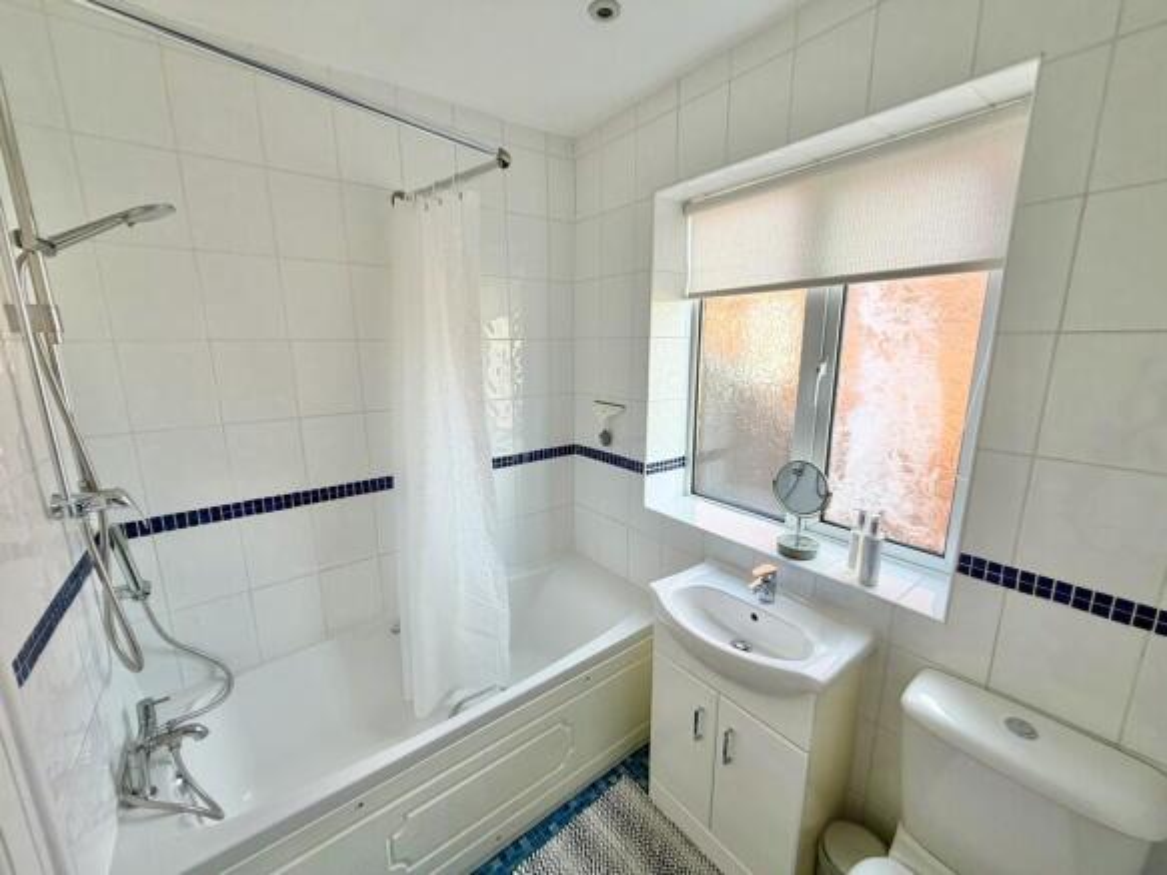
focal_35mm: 14
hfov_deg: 102.1
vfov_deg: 85.7
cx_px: 584
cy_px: 438
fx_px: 472
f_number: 2.2
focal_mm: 2.22
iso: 80
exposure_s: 1/121
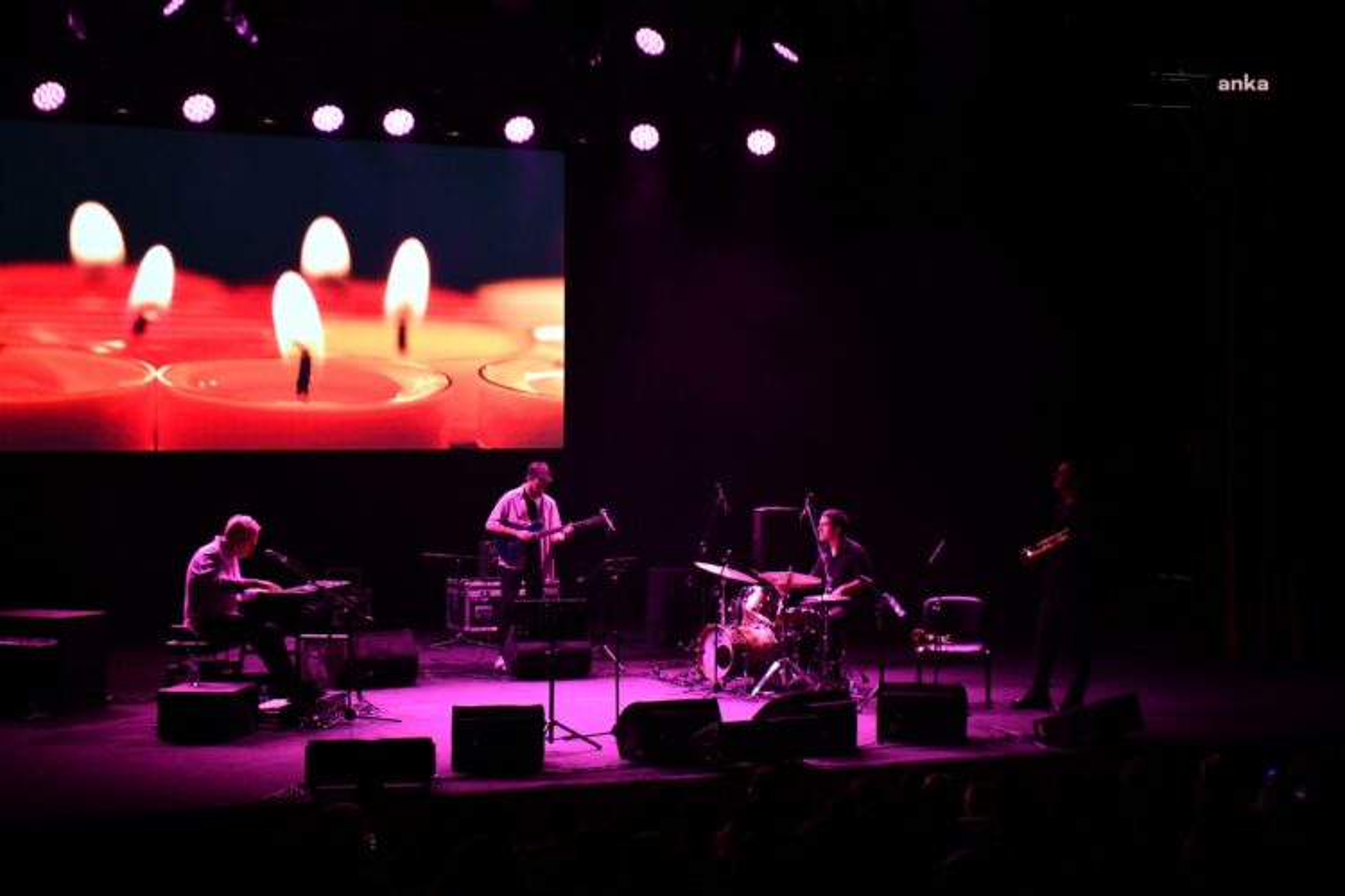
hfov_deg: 28.8
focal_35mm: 70
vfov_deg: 19.5
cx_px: 672
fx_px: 2615
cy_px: 448
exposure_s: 1/200
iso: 1000
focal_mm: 70
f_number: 2.8
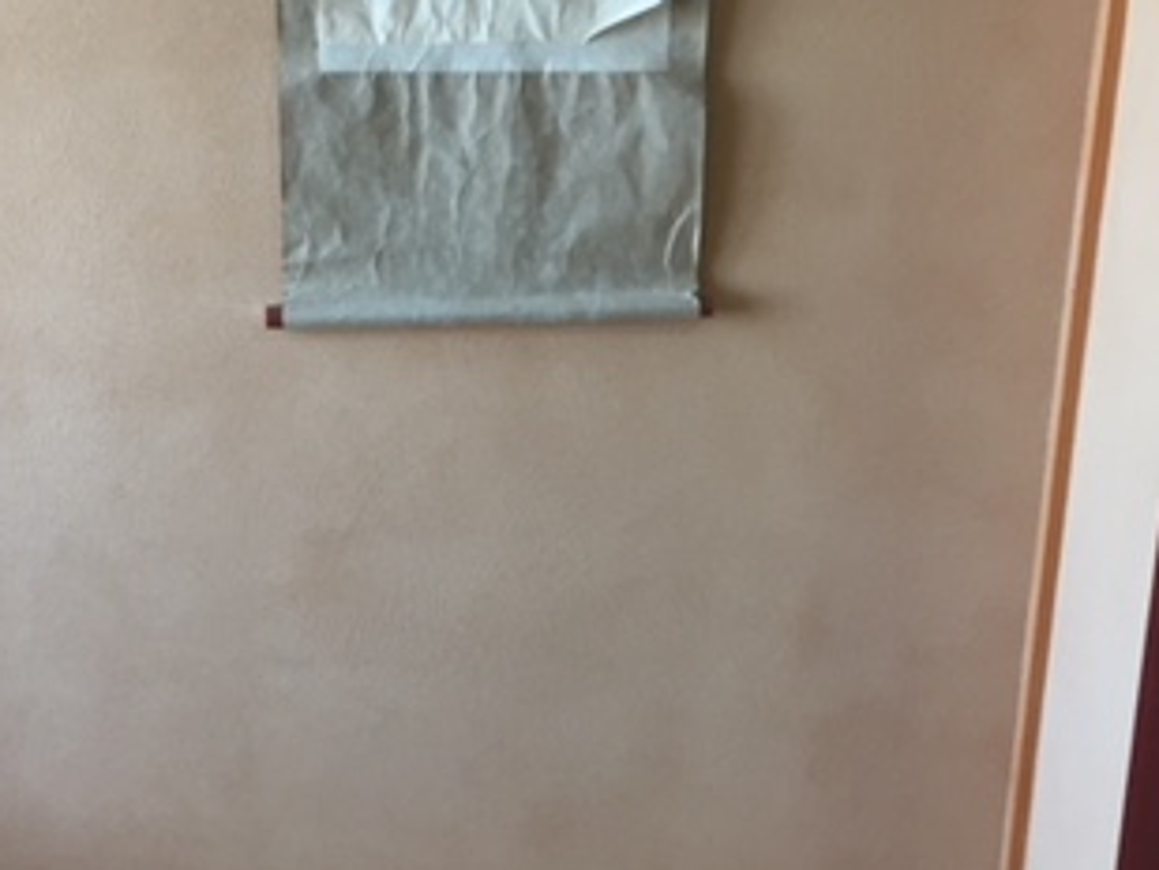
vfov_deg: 24.4
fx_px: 2010
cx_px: 443
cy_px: 499
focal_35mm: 60
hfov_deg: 32.0
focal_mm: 4.15
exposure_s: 1/30
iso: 80
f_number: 2.2
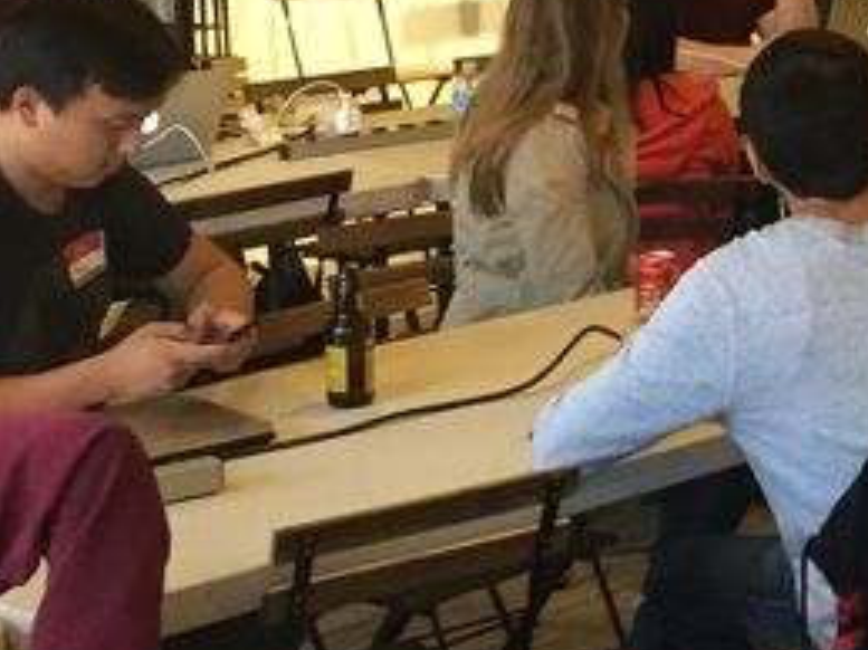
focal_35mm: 112
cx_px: 1242
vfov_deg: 13.0
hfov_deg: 16.3
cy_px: -28
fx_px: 2807
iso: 160
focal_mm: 4.15
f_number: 2.2
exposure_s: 1/30
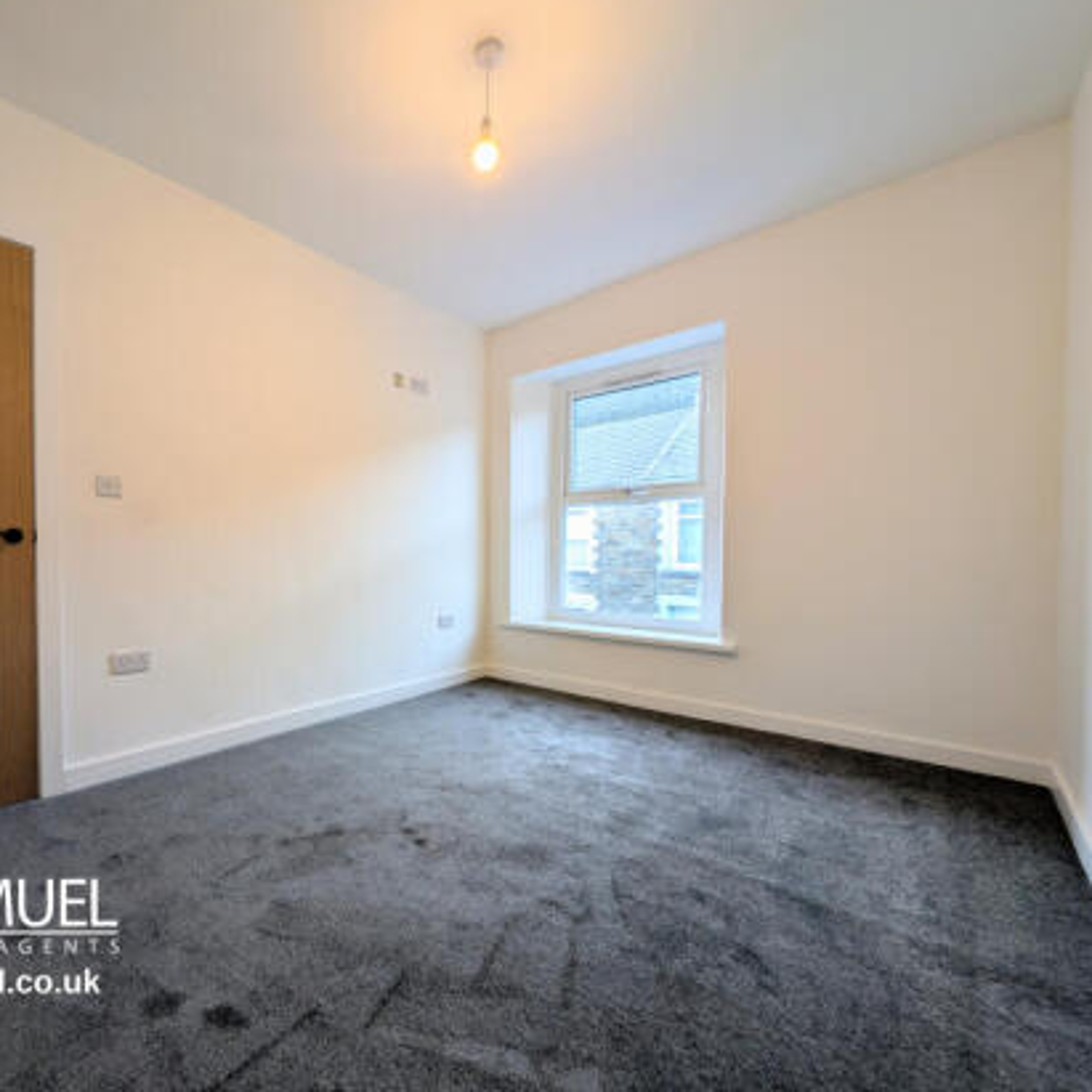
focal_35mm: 15
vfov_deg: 91.1
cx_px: 404
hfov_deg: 89.1
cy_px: 567
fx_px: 535
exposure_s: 1/36
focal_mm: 2.23
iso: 41
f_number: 1.95
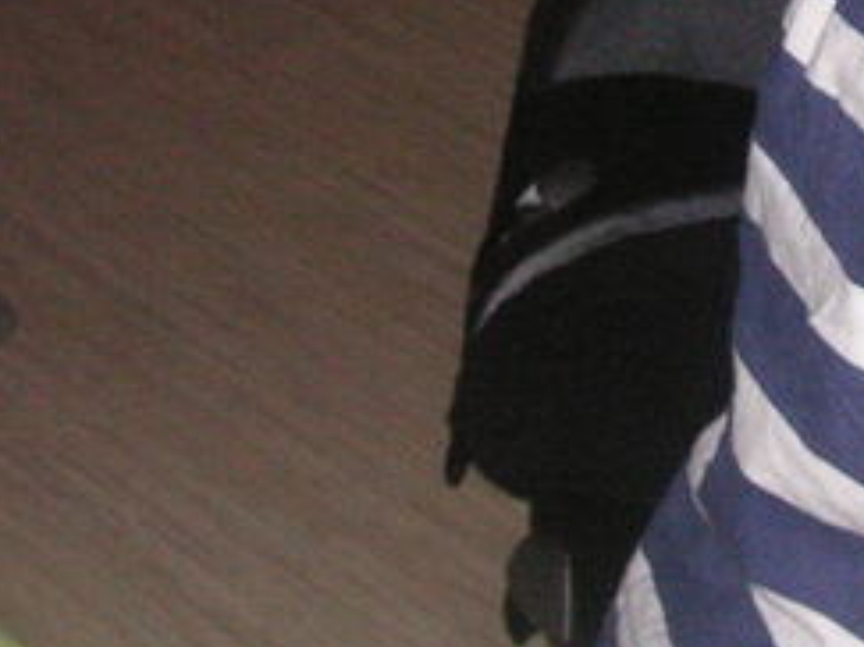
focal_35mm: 122
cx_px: 1081
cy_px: -57
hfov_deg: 15.5
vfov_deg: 12.0
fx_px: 3044
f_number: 2.8
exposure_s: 1/45
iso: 160
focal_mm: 6.1
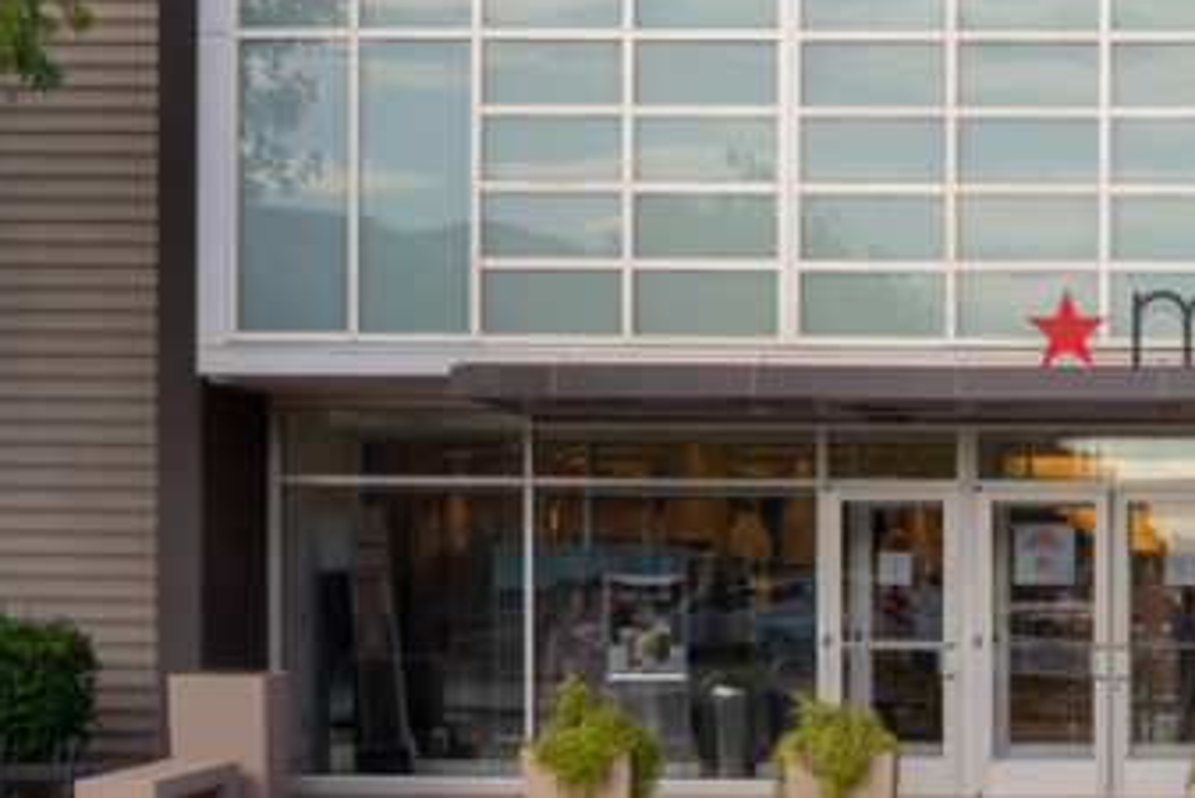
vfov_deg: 13.6
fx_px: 3287
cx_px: 1266
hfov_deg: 19.8
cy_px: -50
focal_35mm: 99
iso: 200
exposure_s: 1/160
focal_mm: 24
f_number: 8
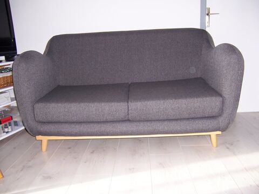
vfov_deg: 42.9
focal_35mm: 33
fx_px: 247
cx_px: 130
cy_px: 97
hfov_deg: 55.4
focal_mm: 5.5
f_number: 2.8
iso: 80
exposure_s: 1/60
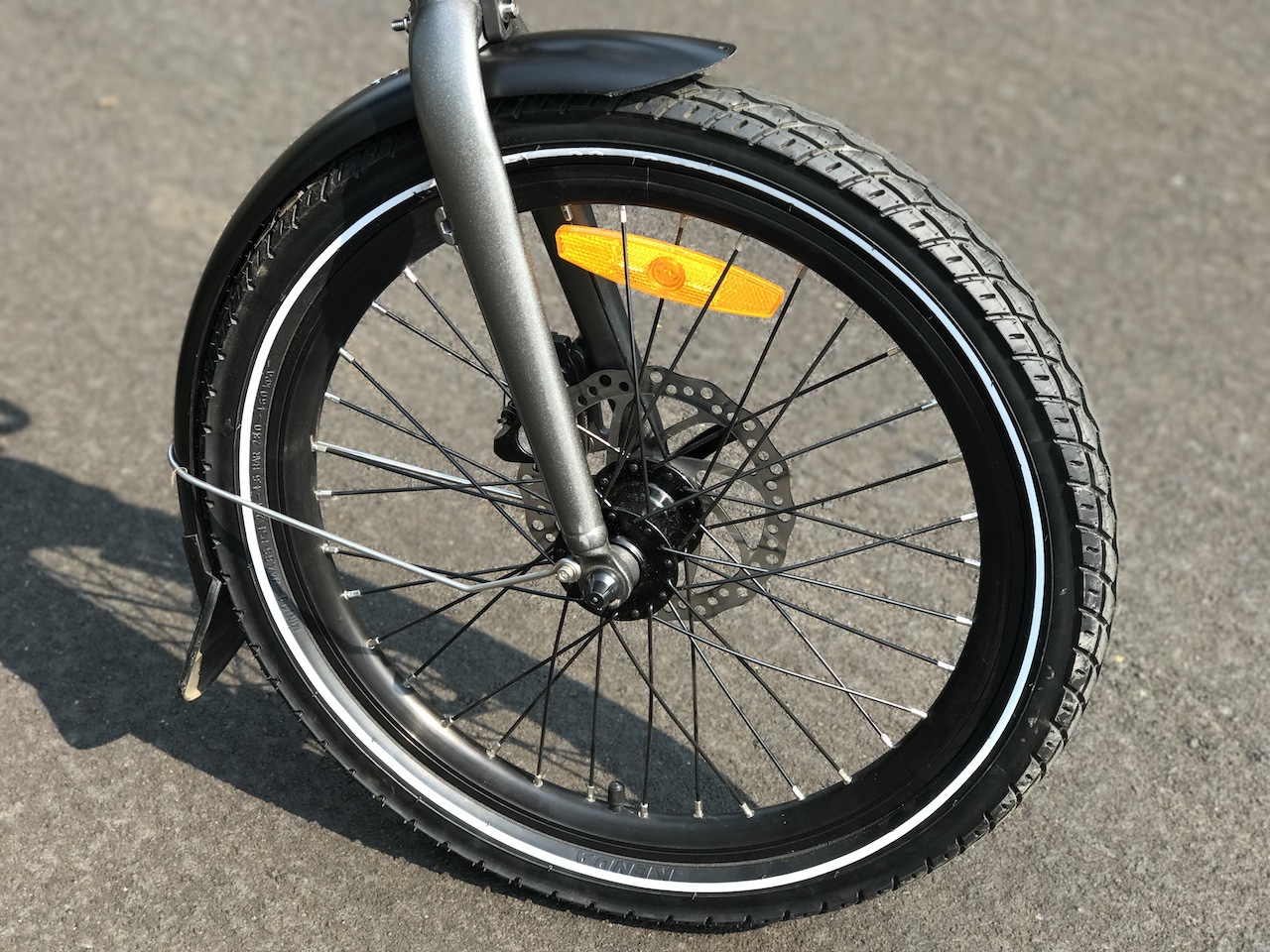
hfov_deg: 33.8
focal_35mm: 57
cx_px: 635
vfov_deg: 25.7
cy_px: 476
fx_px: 2091
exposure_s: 1/153
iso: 20
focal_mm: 6.6
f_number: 2.8
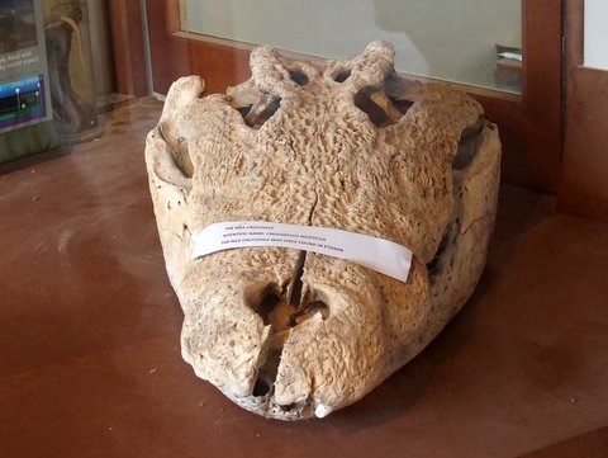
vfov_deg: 25.7
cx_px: 304
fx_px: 1002
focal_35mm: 57
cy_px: 229
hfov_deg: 33.7
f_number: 2.8
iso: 640
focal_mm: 12
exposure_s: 1/50
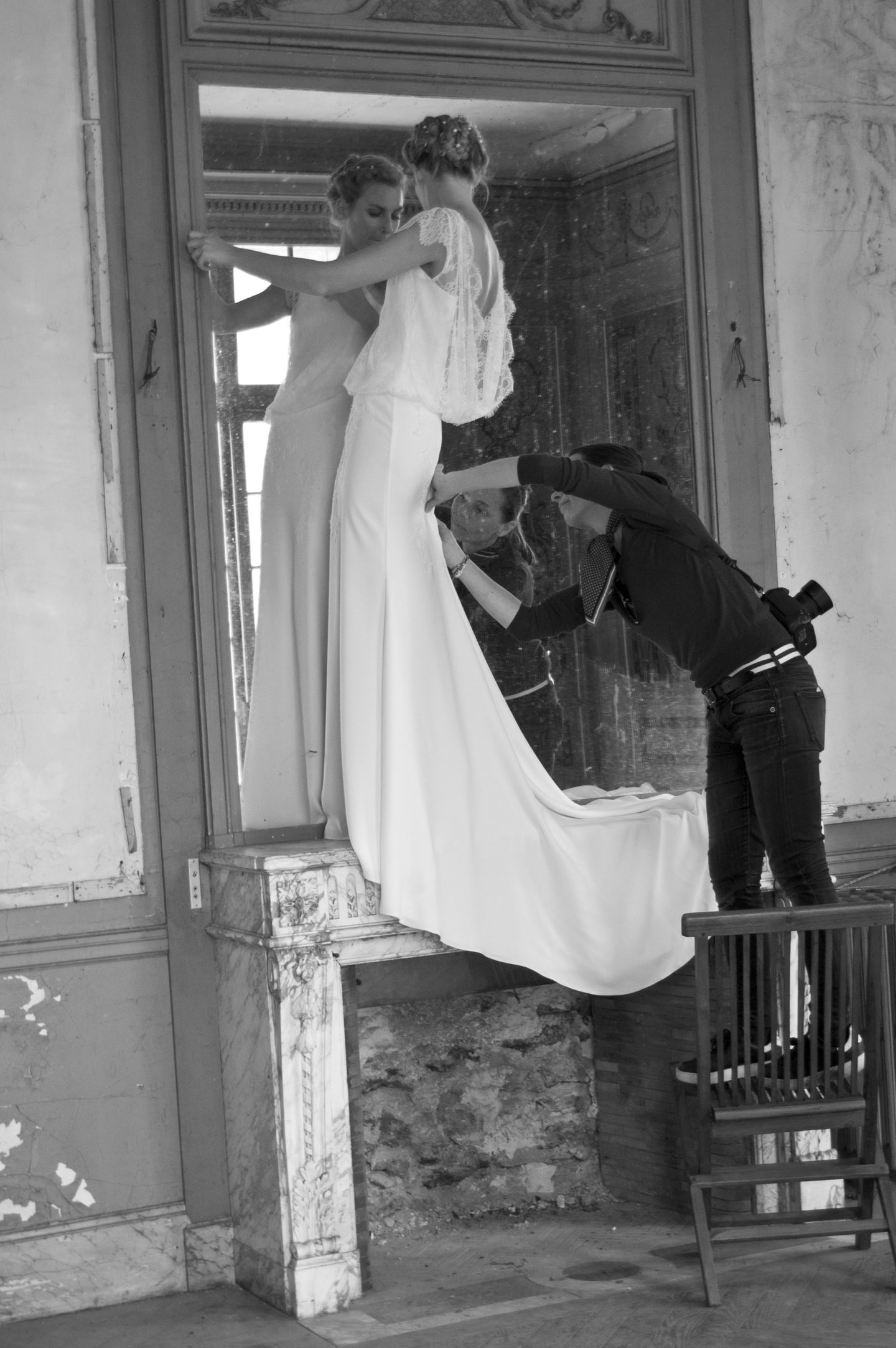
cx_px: 448
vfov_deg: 33.4
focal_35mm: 60
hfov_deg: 22.6
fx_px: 2244
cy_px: 674
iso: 400
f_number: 5
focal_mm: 40
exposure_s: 1/60
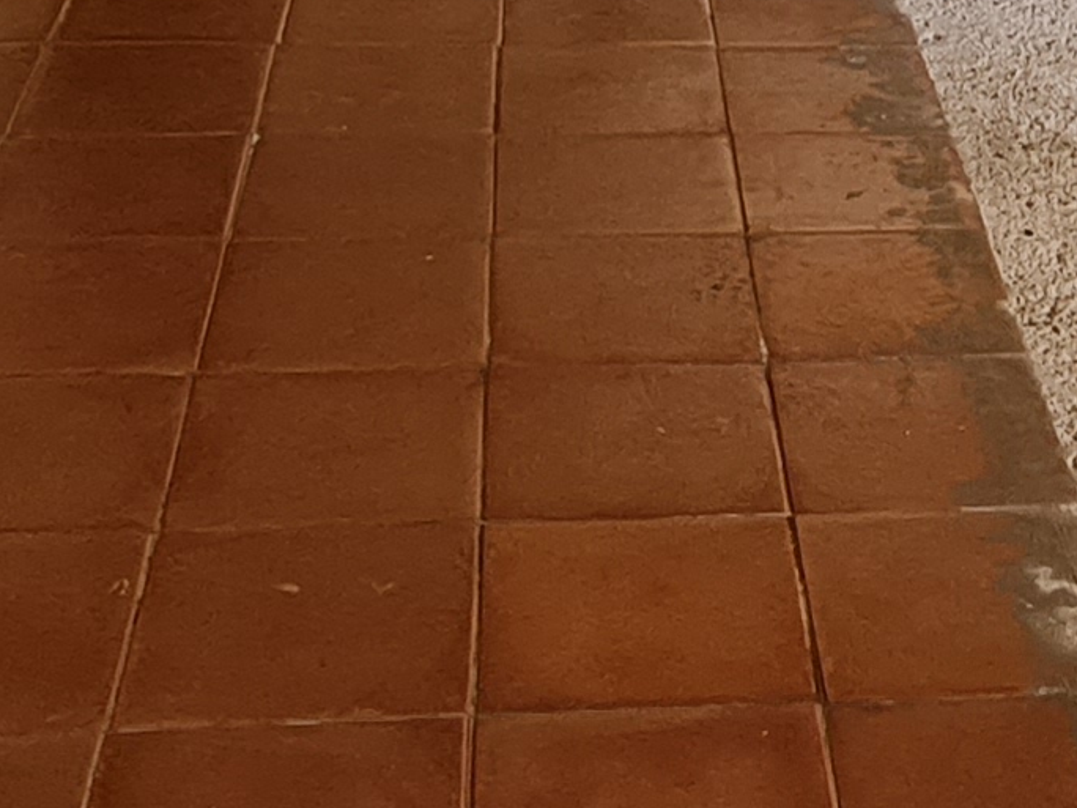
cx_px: 1001
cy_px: -106
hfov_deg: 24.8
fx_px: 2365
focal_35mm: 76
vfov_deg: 18.6
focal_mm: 2.2
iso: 200
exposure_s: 1/50
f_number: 2.2
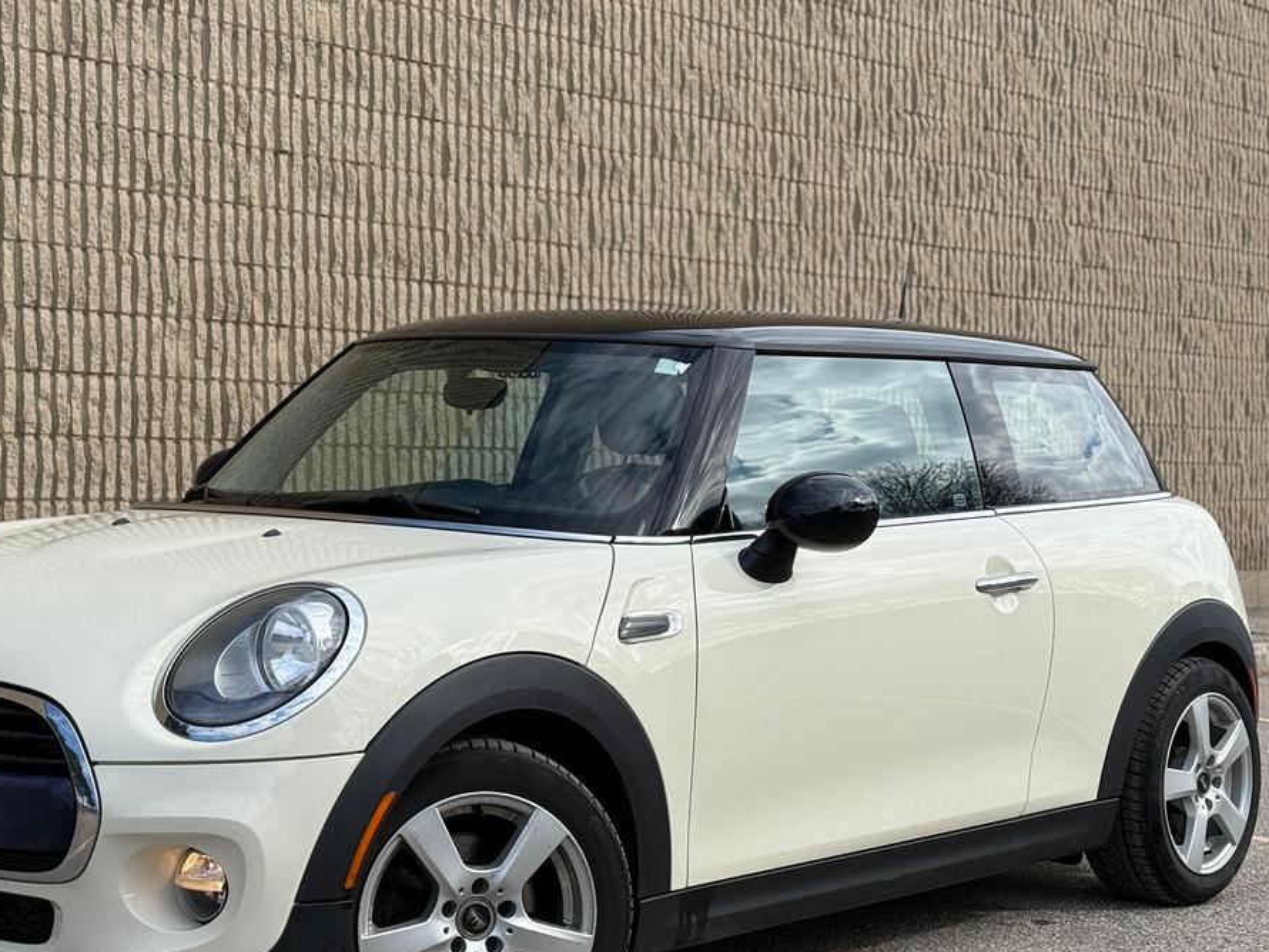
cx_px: 506
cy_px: 502
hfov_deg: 28.1
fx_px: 2530
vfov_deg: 21.3
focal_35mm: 69
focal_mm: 6.76
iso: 64
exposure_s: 1/3226
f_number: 1.78
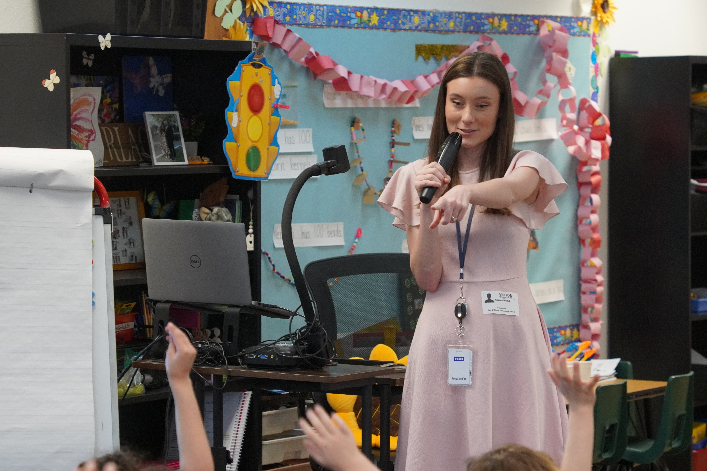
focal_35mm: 141
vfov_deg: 9.7
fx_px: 2769
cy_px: 236
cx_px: 354
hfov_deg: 14.6
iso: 2500
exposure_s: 1/160
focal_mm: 94
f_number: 4.5
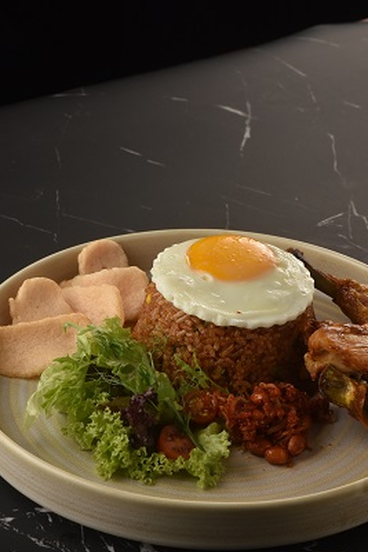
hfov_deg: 9.2
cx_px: 207
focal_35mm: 150
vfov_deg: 13.7
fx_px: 2298
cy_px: 305
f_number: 13
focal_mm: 100
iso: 400
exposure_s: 1/100
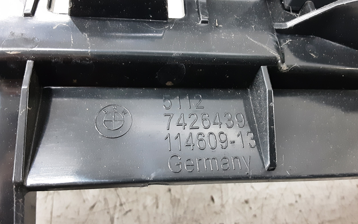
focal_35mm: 29
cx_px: 180
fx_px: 283
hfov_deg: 64.6
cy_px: 112
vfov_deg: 43.1
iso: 400
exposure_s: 1/25
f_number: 1.9
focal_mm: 2.91
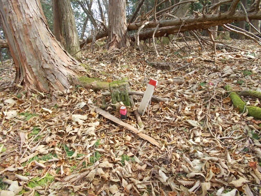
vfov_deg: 53.1
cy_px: 98
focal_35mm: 26
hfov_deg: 67.3
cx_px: 130
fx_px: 196
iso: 80
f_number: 3.2
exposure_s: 1/80
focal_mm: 4.6
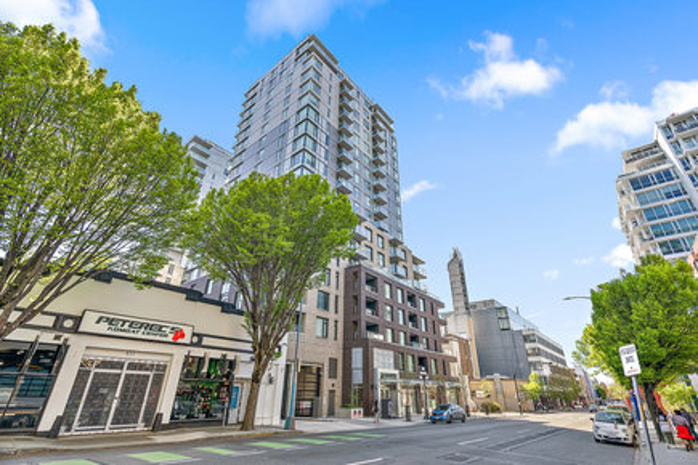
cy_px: 232
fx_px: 310
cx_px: 349
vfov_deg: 73.7
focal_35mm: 16
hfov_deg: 96.7
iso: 320
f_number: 7.1
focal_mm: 16
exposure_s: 1/200
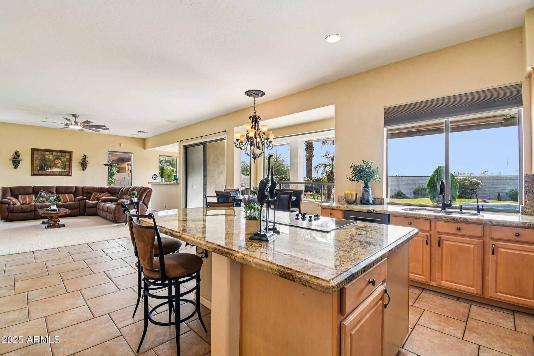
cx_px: 267
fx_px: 222
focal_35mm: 15
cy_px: 178
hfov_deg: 100.4
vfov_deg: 77.3
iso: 400
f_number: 8
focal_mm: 10
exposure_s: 1/40
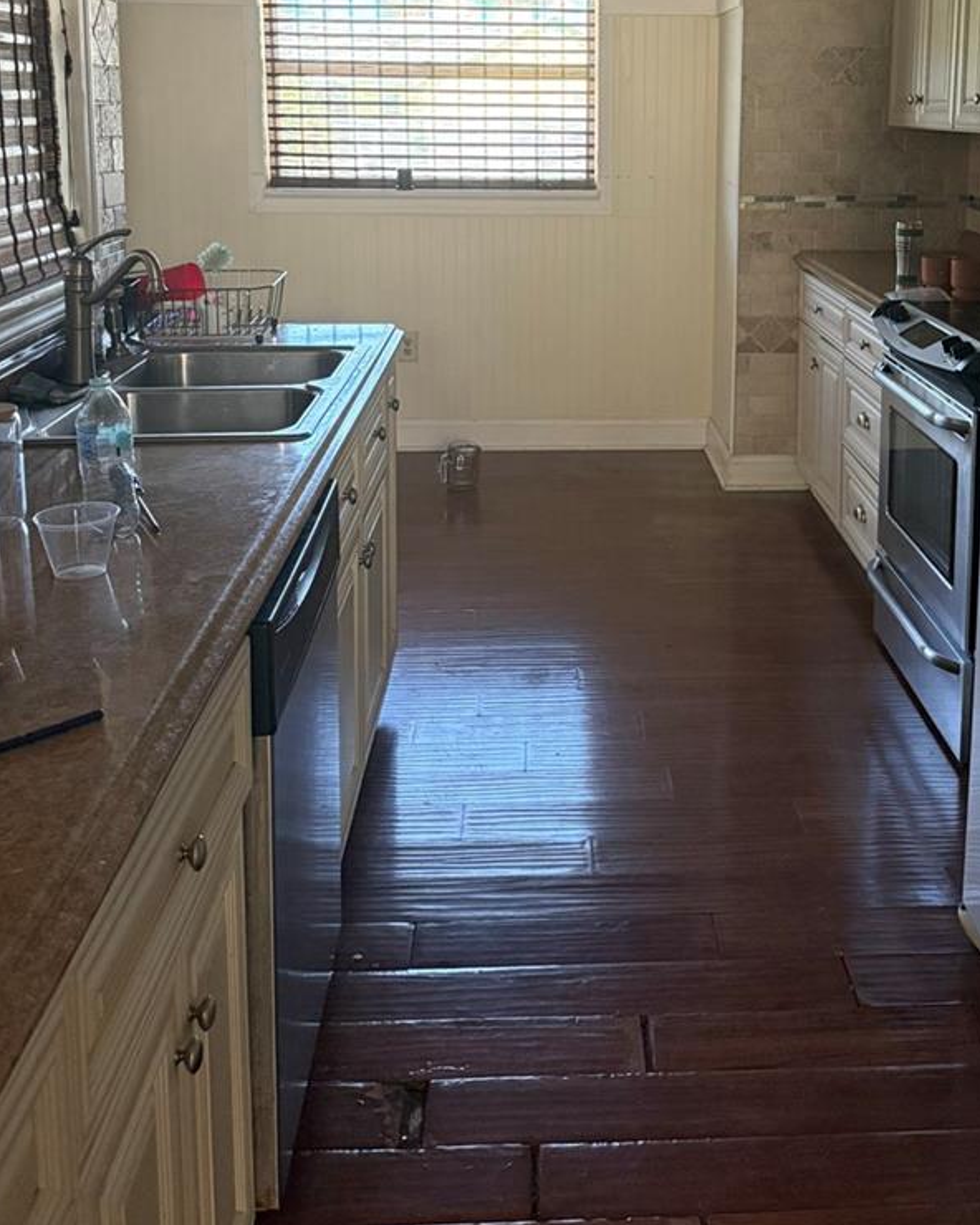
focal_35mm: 38
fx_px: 1378
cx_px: 622
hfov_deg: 38.9
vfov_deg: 46.1
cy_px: 298
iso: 800
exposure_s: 1/60
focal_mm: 6.76
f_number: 1.78
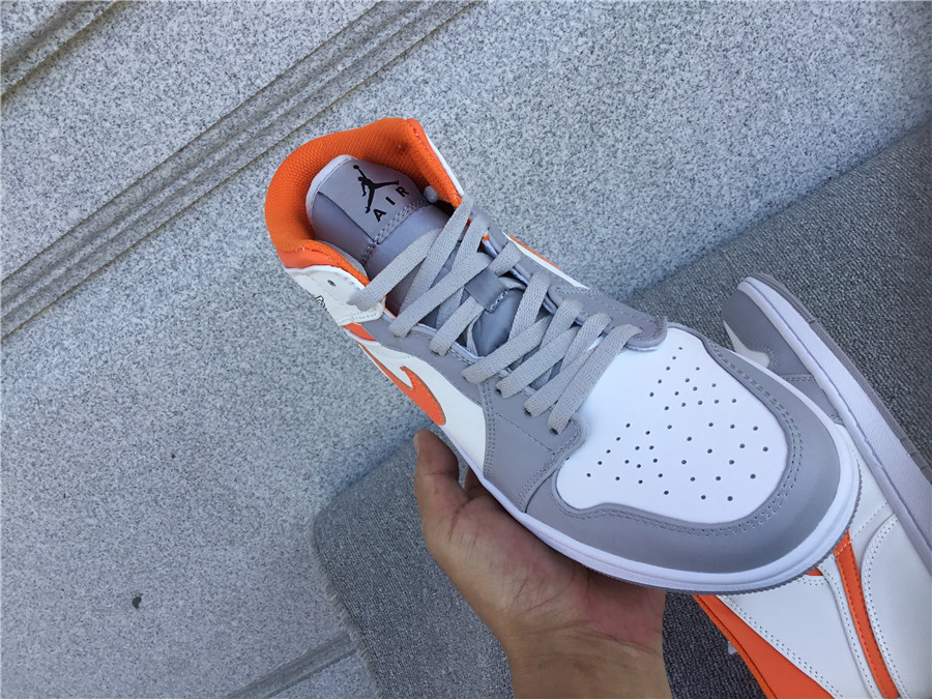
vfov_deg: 45.4
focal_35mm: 31
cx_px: 466
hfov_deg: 58.4
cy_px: 350
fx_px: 835
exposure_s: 1/392
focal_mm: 3.3
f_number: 2.4
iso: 25
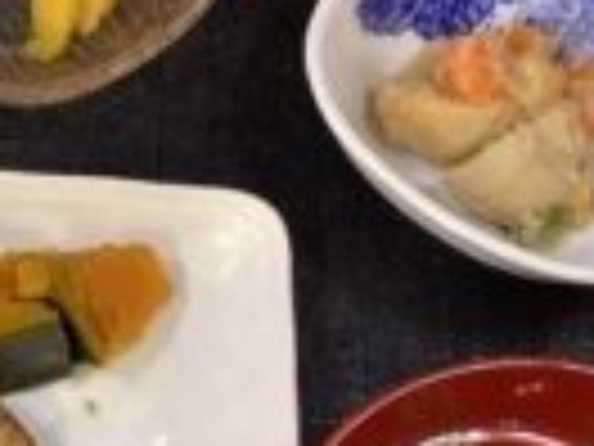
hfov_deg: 21.3
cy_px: 354
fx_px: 1510
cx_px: -34
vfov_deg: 16.7
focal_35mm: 88
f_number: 2.4
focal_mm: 3.3
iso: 125
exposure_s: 1/50
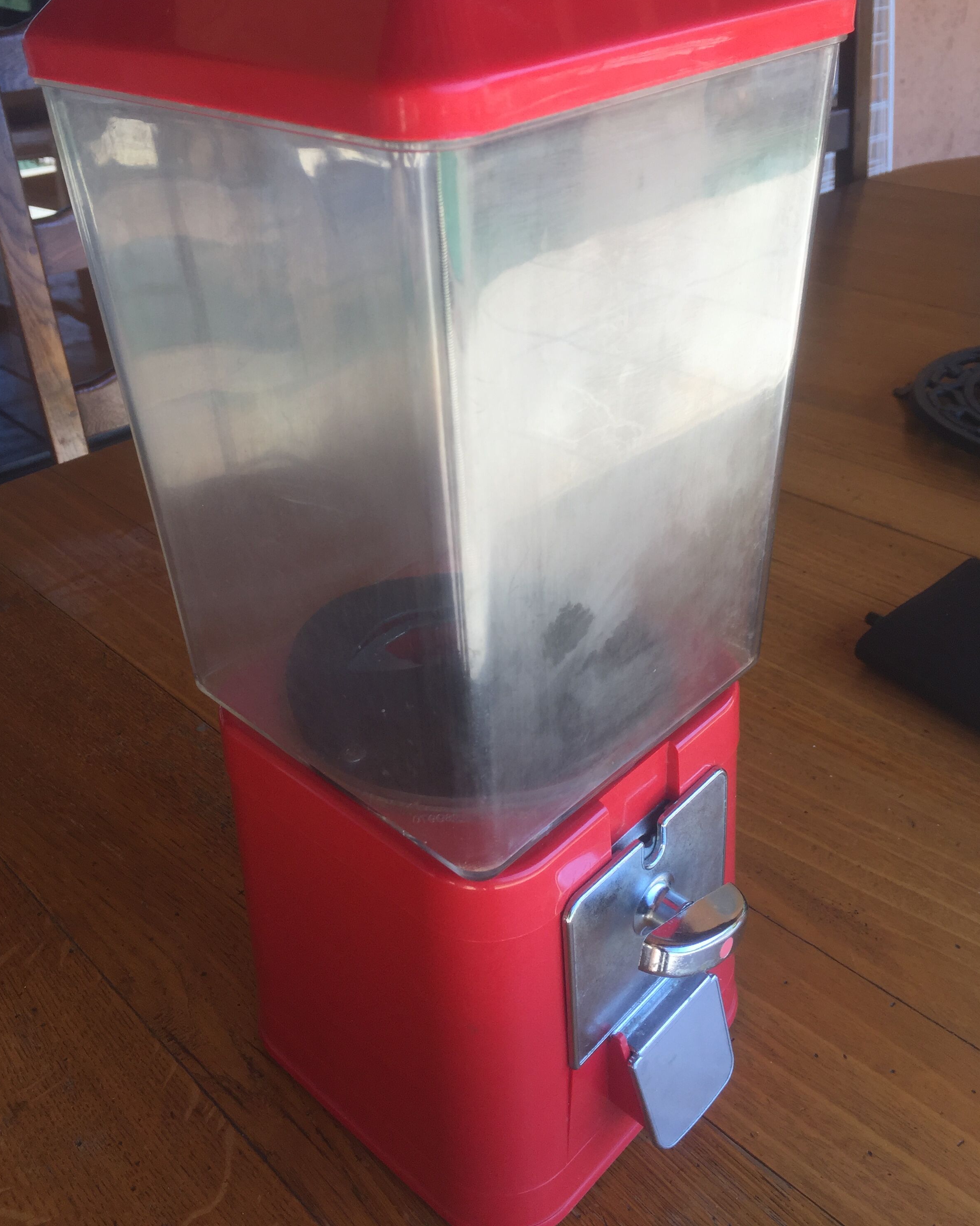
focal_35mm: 31
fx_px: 1124
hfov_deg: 47.1
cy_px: 555
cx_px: 481
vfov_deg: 57.1
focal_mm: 4.15
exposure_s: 1/297
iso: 32
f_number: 2.2
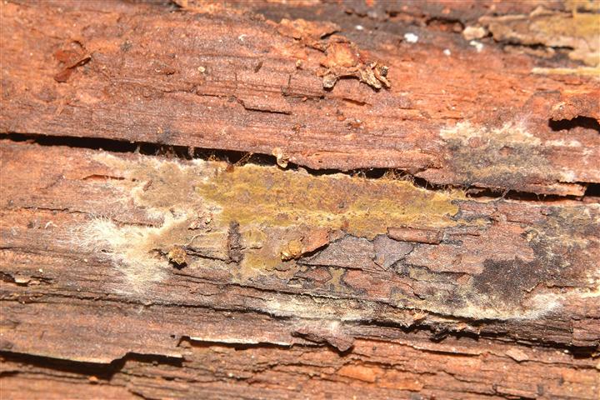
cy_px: 200
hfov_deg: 24.6
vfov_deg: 16.6
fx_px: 1375
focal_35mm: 82
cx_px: 300
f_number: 16
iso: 200
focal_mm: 55
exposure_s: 1/200
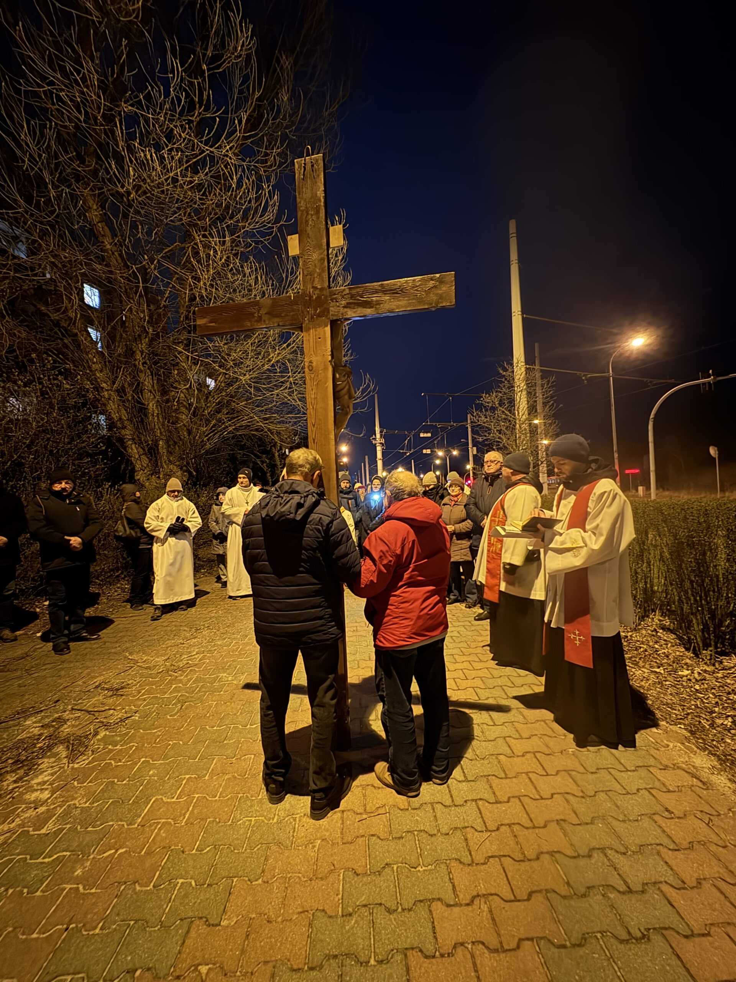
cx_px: 368
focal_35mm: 14
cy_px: 491
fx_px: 397
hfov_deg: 85.7
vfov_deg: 102.1
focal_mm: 2.22
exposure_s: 1/8
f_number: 2.2
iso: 800
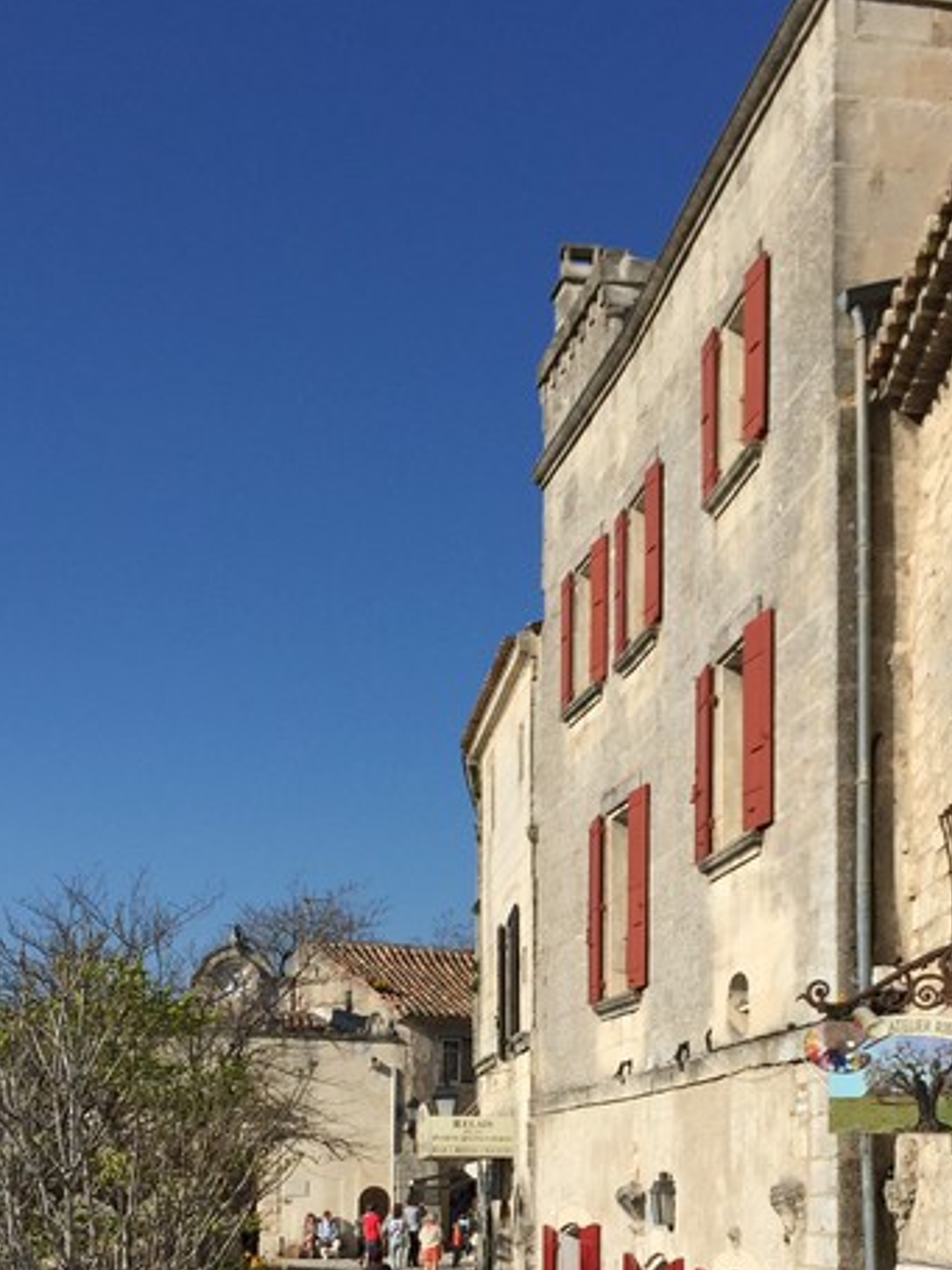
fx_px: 1908
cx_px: 617
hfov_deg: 27.9
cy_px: 1052
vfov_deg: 35.4
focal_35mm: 52
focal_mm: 4.15
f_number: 2.2
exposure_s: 1/3300
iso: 32
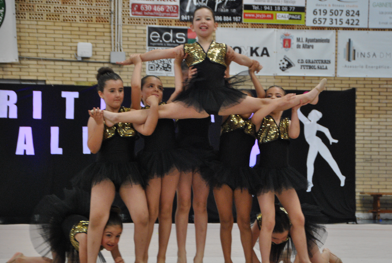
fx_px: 1413
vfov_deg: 10.6
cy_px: 134
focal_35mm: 130
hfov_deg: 15.8
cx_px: 224
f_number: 5.3
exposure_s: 1/125
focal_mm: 75
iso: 800
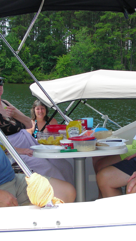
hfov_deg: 21.4
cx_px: 68
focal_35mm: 56
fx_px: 359
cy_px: 122
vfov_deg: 37.2
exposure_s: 1/344
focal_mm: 6.3
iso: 50
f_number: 4
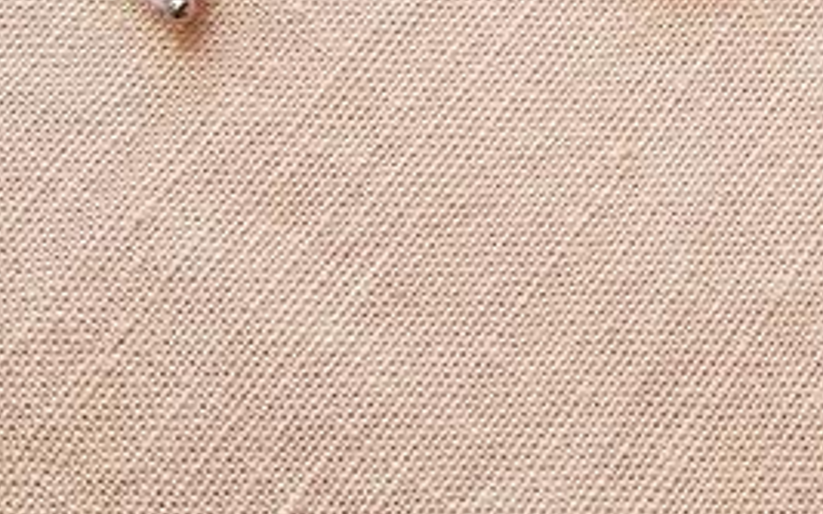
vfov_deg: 10.0
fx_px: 2782
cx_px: 968
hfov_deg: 16.2
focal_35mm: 124
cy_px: -437
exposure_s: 1/602
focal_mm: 4.2
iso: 40
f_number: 1.7
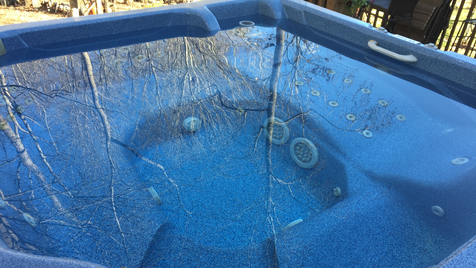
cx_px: 236
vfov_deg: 36.5
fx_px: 404
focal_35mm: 32
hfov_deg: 61.0
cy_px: 168
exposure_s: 1/120
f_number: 2.2
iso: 32
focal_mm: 4.15
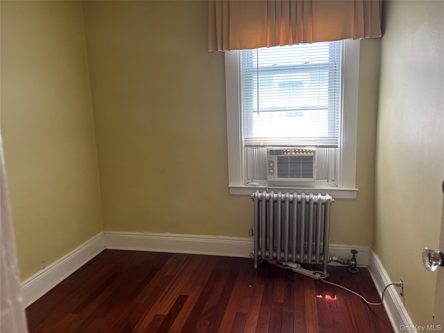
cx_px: 222
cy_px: 166
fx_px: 333
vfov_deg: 53.1
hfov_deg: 67.3
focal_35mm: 26
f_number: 1.6
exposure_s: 1/60
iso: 125
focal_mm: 5.96
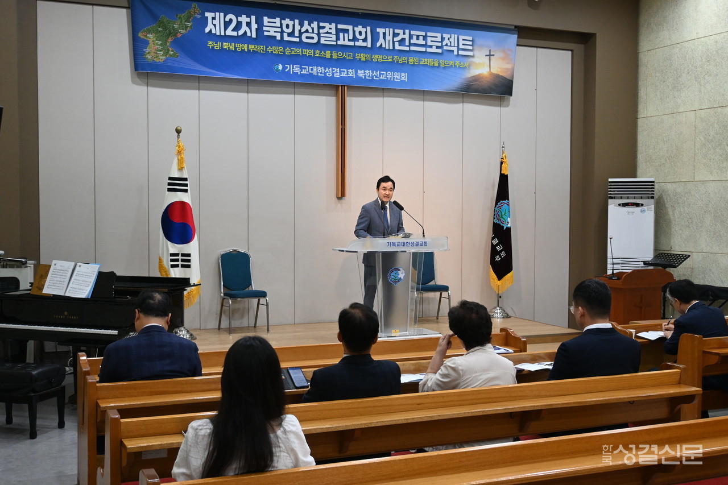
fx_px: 834
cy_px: 242
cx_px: 364
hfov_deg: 47.2
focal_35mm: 41
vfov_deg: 32.4
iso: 1400
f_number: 4.5
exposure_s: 1/125
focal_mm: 27.5
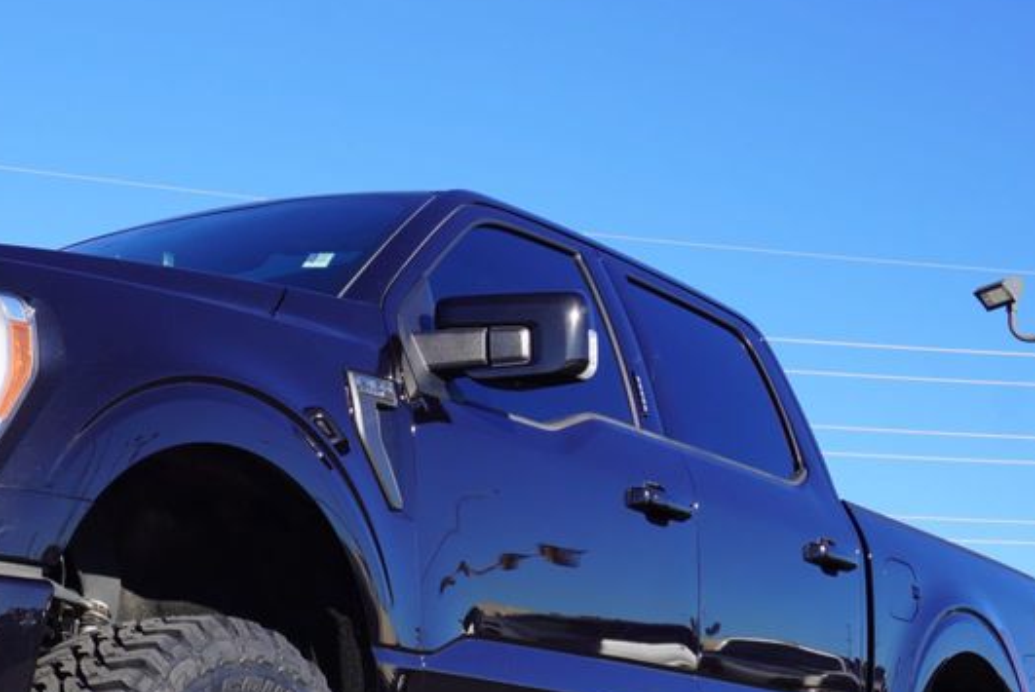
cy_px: 575
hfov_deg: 24.5
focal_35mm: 81
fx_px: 2331
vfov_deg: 16.7
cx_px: 160
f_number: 9
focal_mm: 28
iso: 100
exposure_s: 1/125
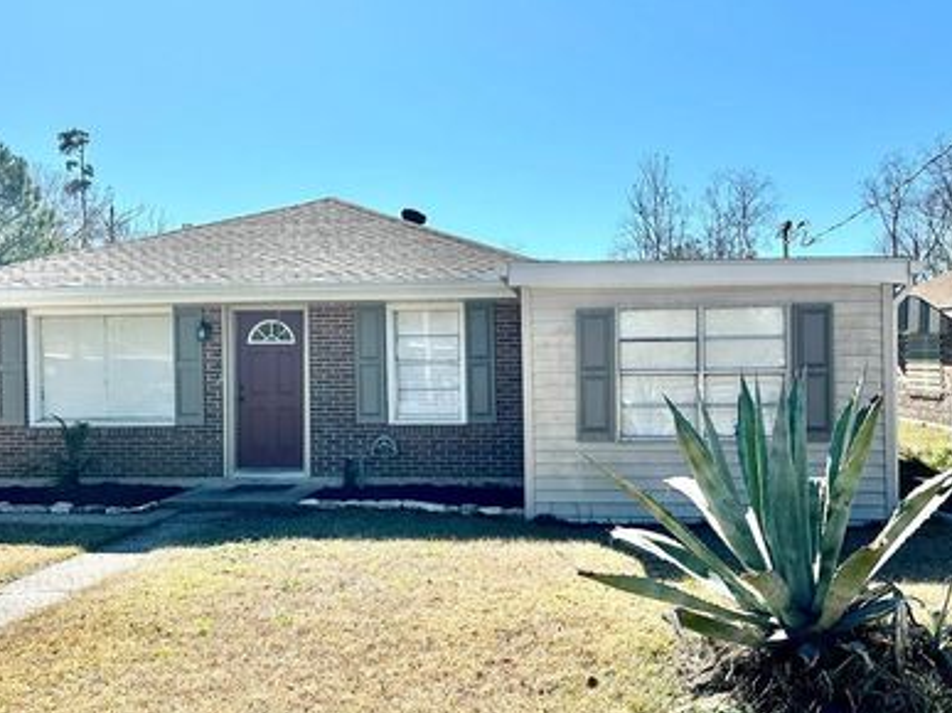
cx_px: 482
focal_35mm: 31
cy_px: 370
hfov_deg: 58.4
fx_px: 852
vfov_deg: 45.4
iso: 80
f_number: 1.78
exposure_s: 1/7576
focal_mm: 6.86
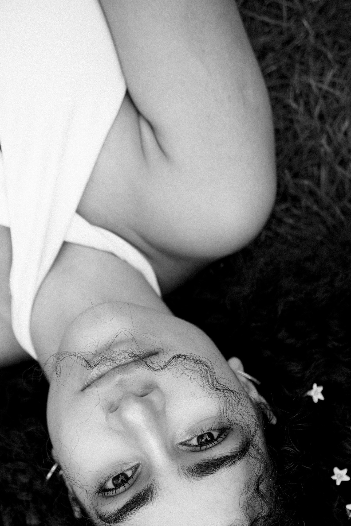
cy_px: 427
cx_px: 122
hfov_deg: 22.5
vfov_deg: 32.4
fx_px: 878
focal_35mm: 60
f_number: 2.8
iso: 125
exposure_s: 1/250
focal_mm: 35
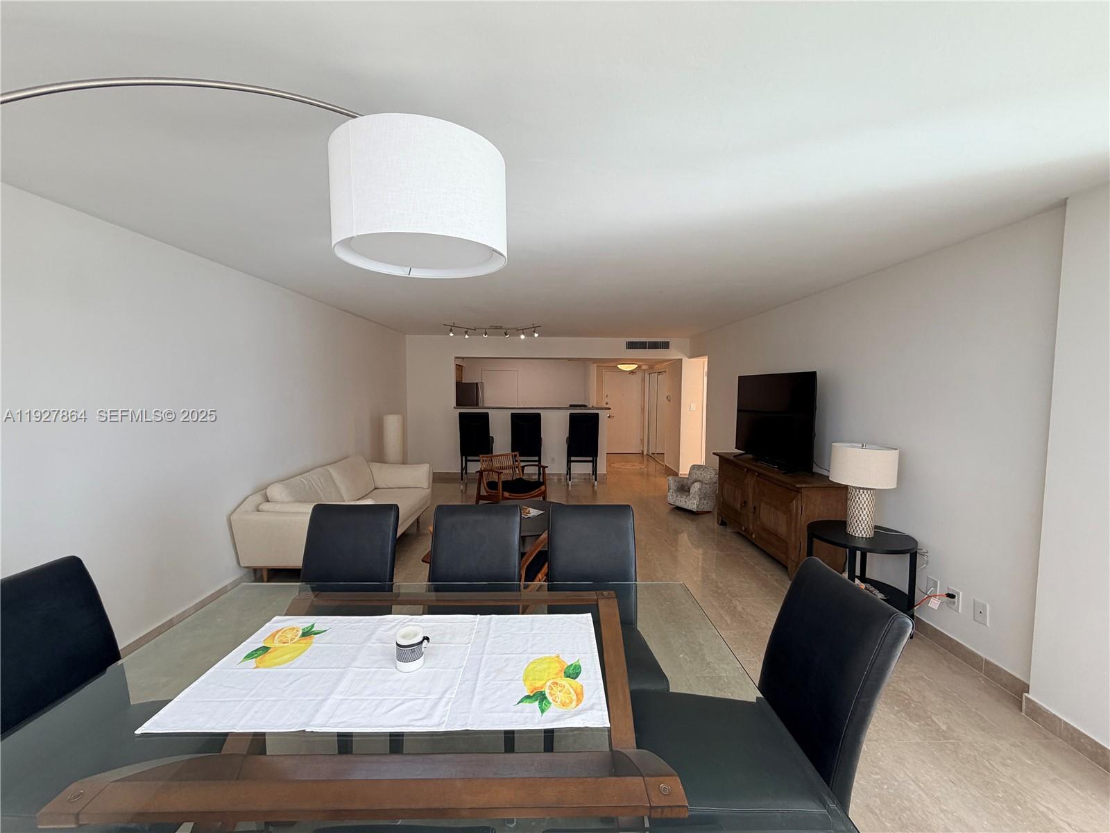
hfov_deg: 102.1
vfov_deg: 85.7
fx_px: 449
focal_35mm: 14
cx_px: 555
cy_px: 416
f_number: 2.2
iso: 64
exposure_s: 1/121
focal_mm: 2.22
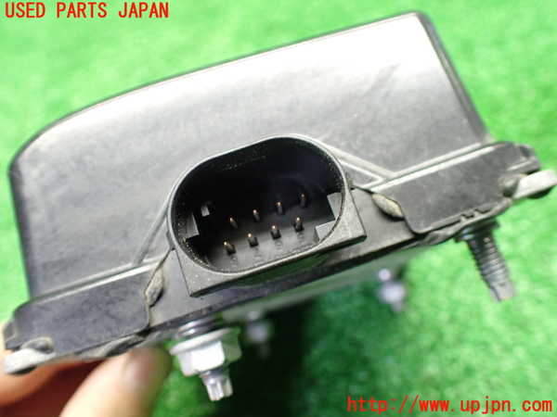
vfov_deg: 46.8
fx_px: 483
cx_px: 278
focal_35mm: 30
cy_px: 208
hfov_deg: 60.0
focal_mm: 5.4
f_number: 2.3
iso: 800
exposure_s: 1/50
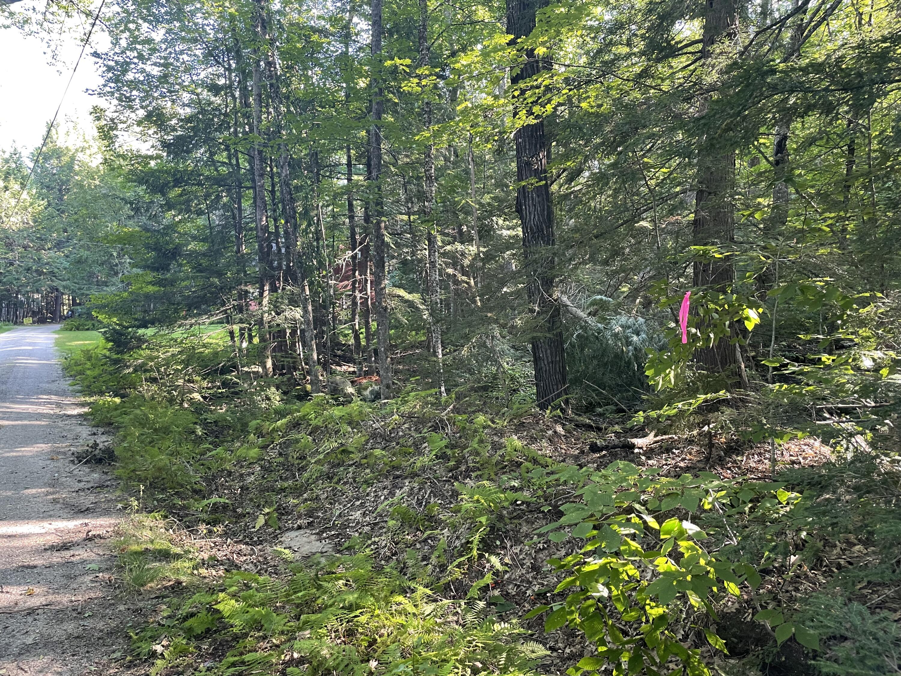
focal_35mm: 26
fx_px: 677
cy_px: 338
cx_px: 450
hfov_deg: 67.3
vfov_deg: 53.1
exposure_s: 1/65
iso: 125
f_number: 1.6
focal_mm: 4.2
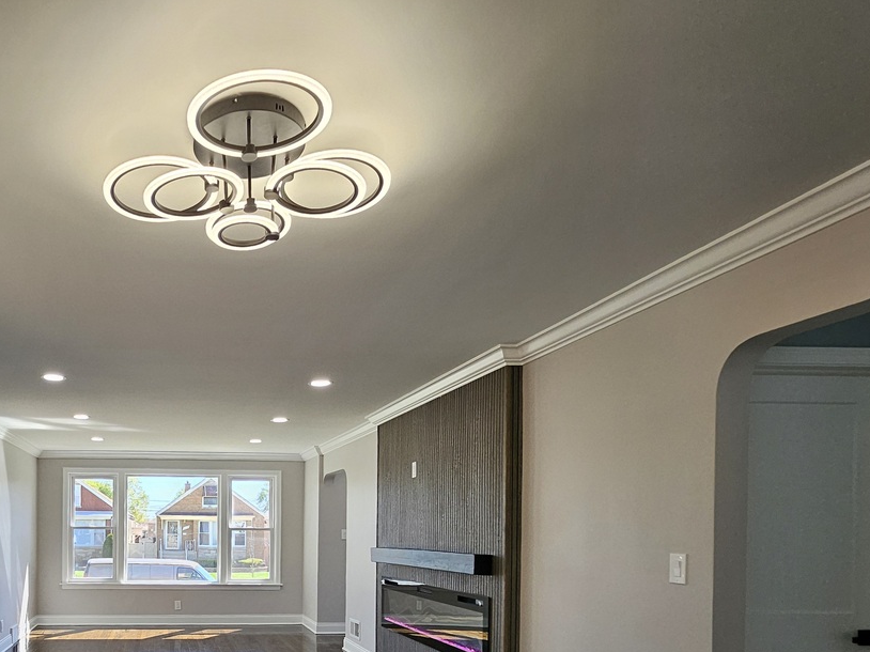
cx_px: 202
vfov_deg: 53.6
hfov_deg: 68.4
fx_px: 578
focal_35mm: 23
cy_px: 549
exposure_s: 1/120
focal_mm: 1.74
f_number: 2.2
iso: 40
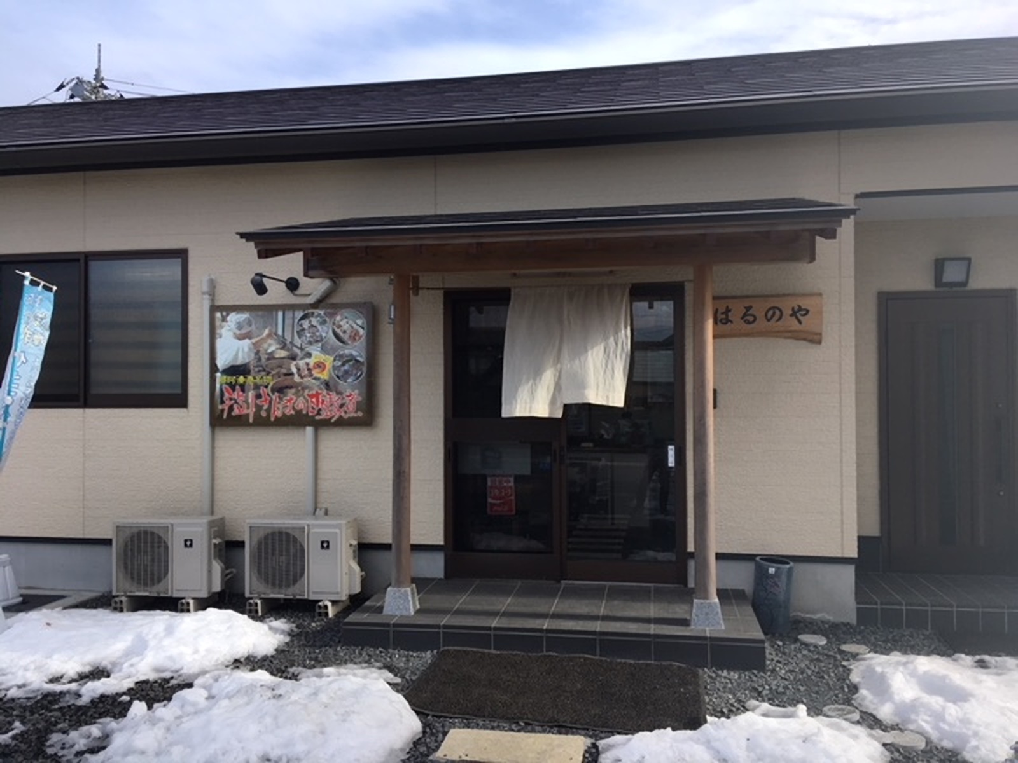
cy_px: 382
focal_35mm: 29
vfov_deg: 48.2
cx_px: 509
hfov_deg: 61.7
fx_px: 853
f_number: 2.2
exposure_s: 1/725
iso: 25
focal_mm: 4.15
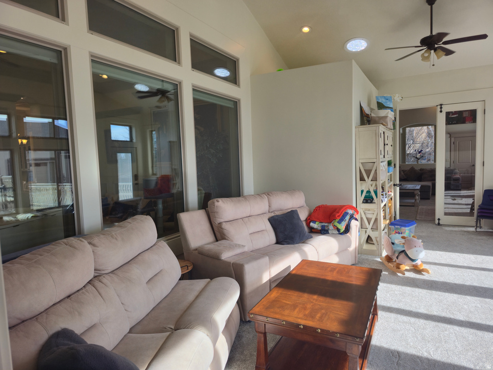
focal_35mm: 23
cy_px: 185
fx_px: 328
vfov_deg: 58.9
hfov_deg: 73.9
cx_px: 246
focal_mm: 6.3
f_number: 1.7
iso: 12
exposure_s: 1/120
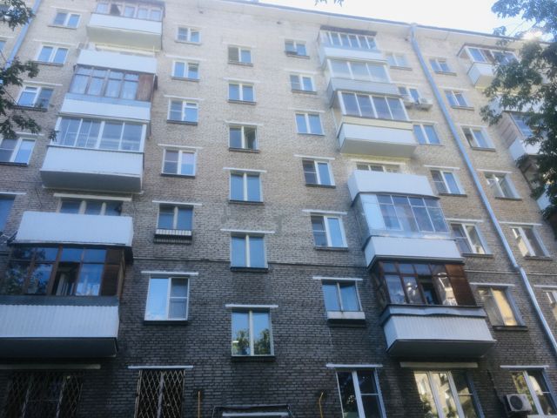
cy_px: 209
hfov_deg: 61.7
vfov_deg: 48.2
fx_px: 467
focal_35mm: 29
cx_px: 278
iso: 25
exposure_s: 1/149
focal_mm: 4.15
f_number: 2.2
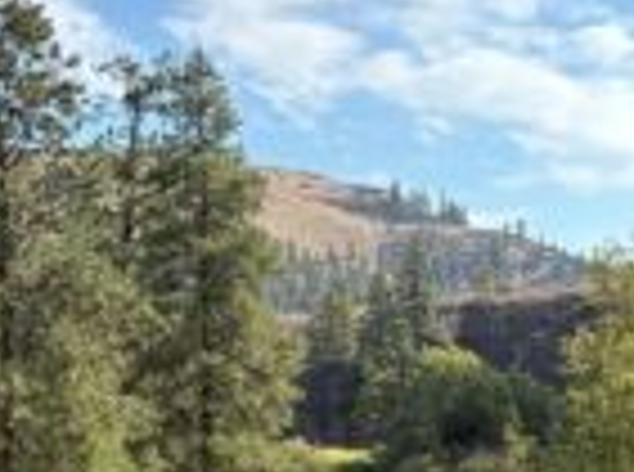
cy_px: 485
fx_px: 1352
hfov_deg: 25.8
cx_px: 531
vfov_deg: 19.2
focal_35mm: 74
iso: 64
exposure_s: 1/1751
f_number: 1.6
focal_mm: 5.96
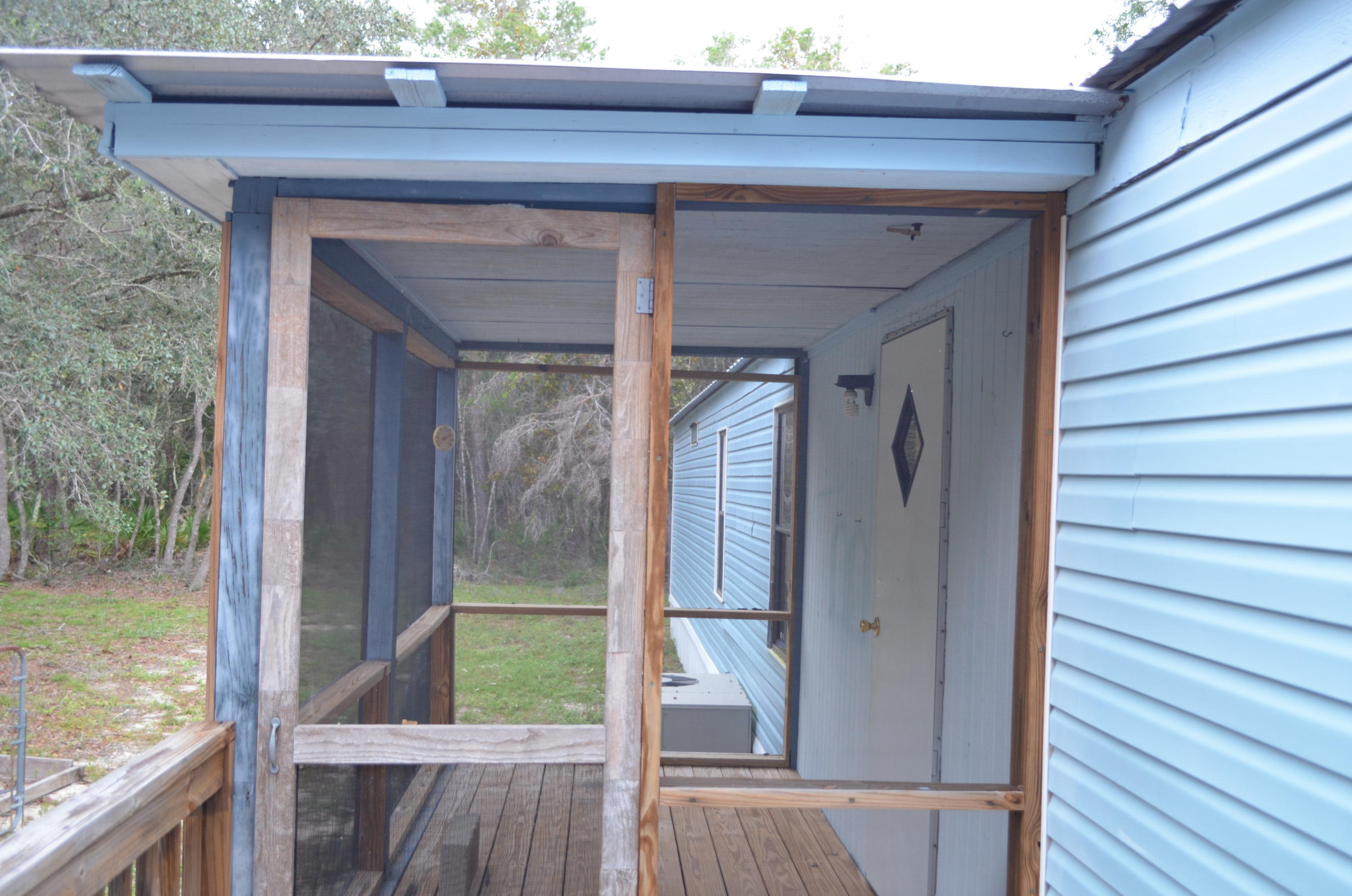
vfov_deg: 39.8
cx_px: 676
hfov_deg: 57.3
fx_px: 1237
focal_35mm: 33
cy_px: 448
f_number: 4
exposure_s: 1/60
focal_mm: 22
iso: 400
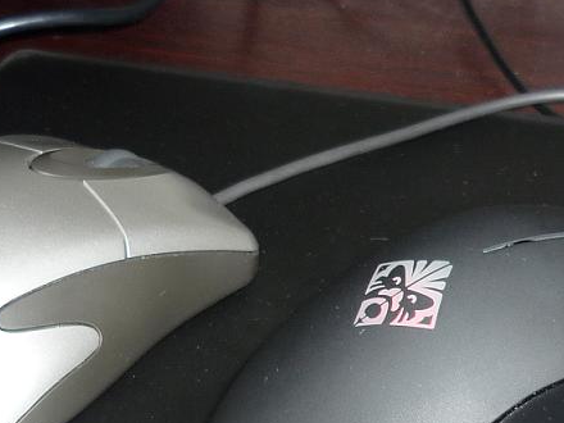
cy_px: 331
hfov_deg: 20.0
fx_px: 1597
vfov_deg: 15.0
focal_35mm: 98
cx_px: 346
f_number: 2.8
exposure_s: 1/30
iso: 100
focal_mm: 5.5
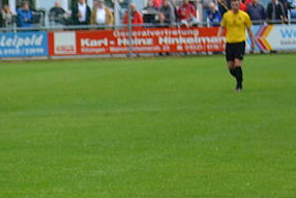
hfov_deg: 4.8
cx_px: -232
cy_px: 255
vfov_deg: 3.2
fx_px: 3495
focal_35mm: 425
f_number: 4
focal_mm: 75
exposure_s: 1/500
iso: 450
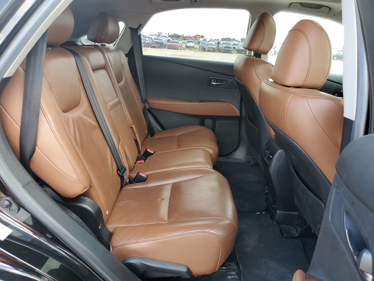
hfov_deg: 67.3
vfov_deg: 53.1
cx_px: 187
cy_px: 140
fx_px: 281
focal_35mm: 26
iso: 50
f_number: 1.5
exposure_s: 1/149
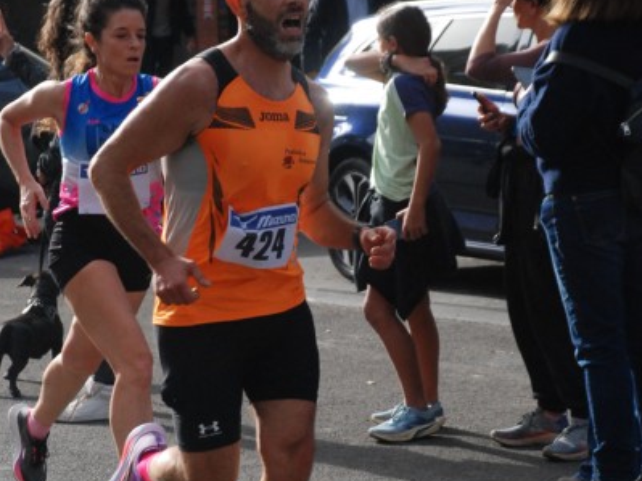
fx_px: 3226
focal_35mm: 174
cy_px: 291
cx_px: 323
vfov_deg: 8.5
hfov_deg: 11.4
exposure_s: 1/1250
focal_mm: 80
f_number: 5.6
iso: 1000
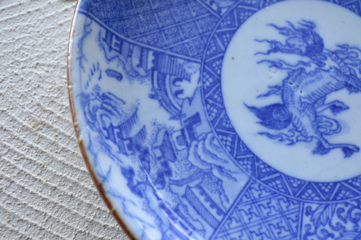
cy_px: 120
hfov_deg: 37.9
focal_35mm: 52
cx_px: 180
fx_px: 526
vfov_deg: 25.7
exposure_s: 1/60
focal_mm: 35
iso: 400
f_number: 5
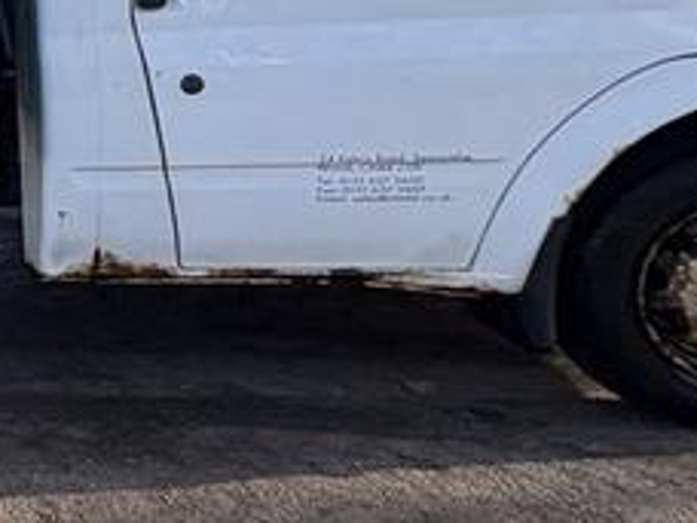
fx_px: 1107
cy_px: -55
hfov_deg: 22.4
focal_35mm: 55
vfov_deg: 24.7
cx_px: -529
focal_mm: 2.22
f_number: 2.2
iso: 40
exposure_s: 1/548
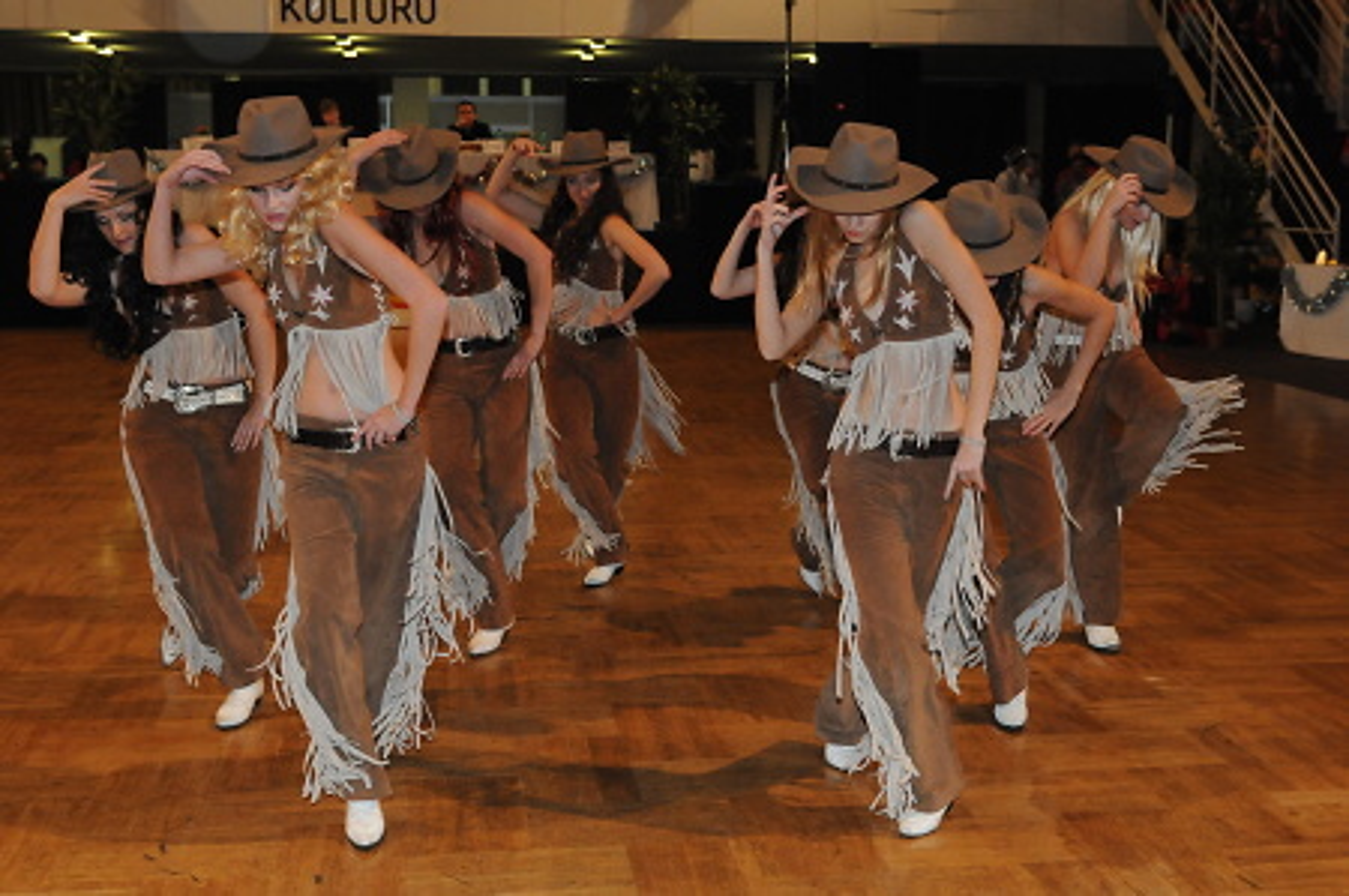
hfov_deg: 42.4
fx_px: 1741
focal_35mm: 46
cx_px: 674
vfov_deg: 28.9
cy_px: 448
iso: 1600
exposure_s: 1/200
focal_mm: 31
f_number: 3.5
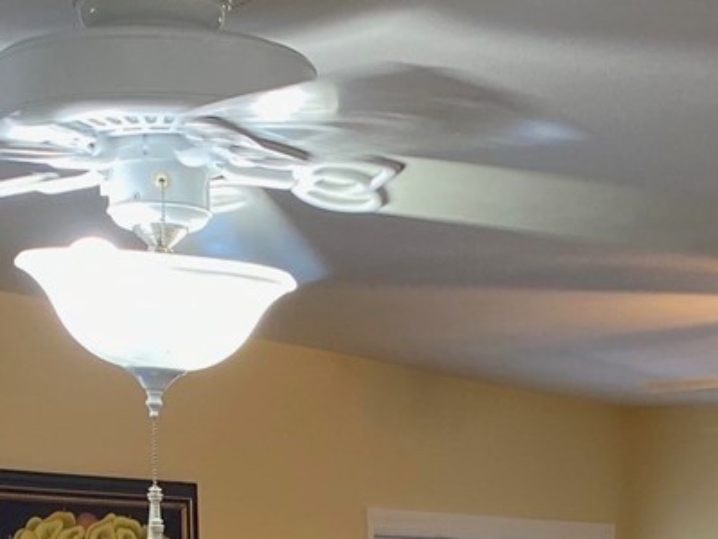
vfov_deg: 12.8
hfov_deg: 18.8
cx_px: 531
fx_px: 2157
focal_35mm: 104
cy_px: 1012
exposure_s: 1/60
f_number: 1.8
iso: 64
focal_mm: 4.25
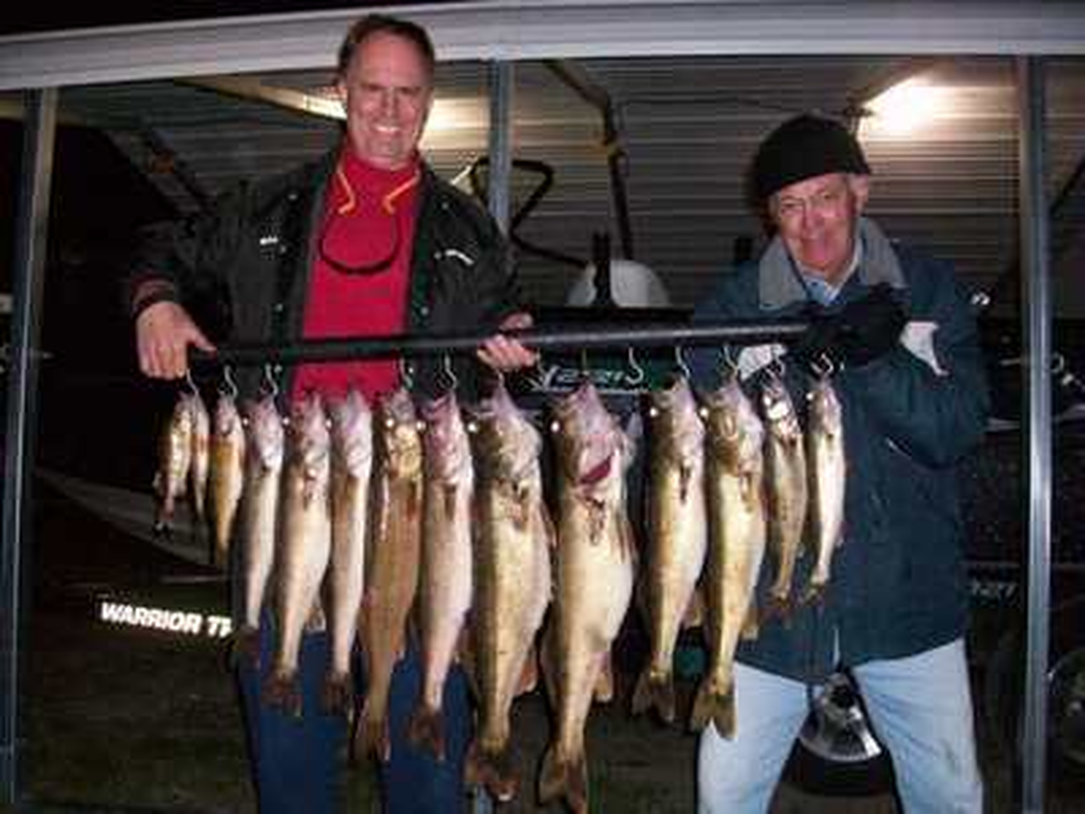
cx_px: 542
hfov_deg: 54.0
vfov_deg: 41.8
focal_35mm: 34
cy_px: 407
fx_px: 1066
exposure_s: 1/60
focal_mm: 5.7
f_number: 2.8
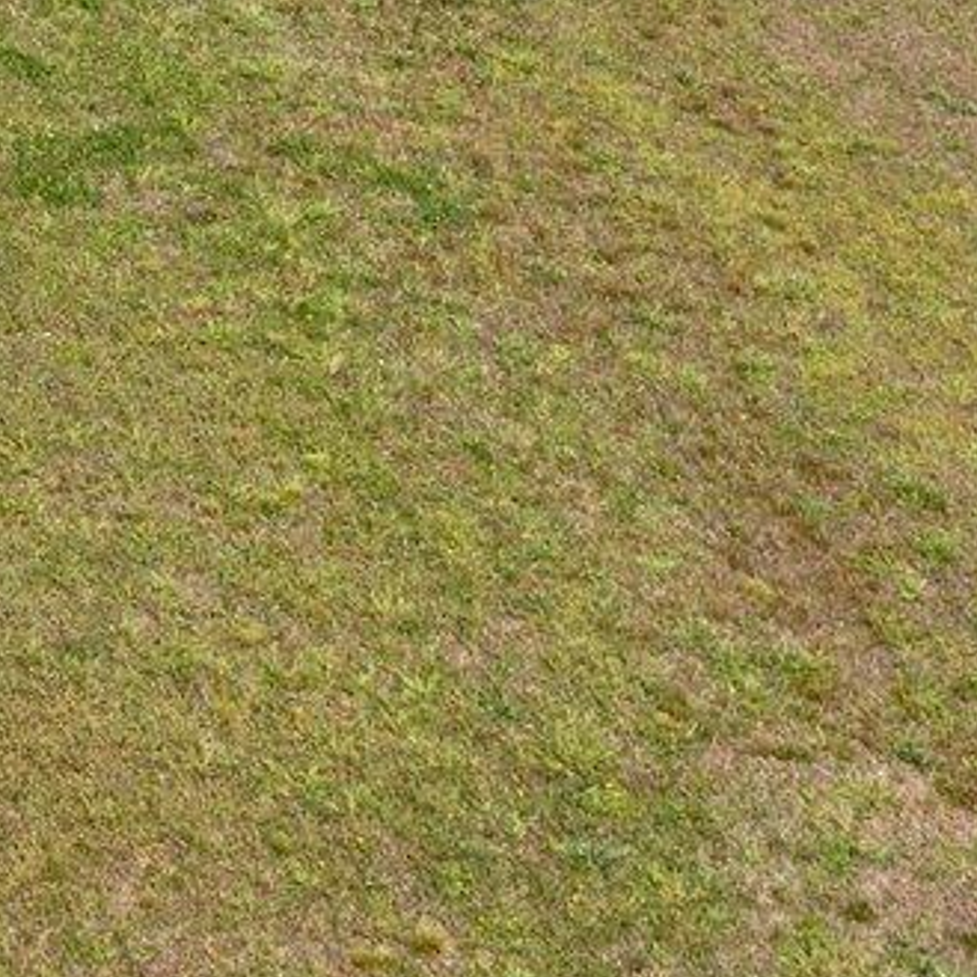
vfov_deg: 11.1
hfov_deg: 11.1
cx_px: -683
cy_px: -733
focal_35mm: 148
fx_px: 4726
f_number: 8
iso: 100
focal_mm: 10.26
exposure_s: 1/200
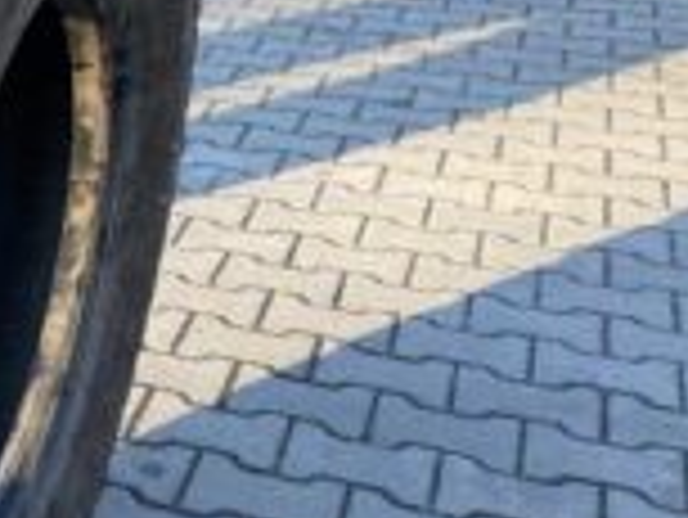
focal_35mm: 73
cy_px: 295
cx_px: -270
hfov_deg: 22.9
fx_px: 1452
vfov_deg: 20.2
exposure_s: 1/152
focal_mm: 4.25
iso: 32
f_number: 1.8
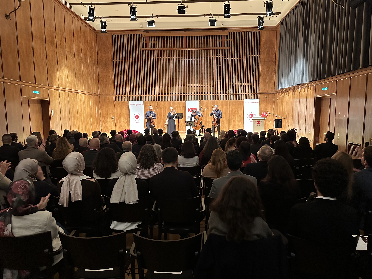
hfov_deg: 69.4
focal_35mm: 25
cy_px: 143
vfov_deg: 54.9
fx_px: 269
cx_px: 187
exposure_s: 1/50
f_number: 1.78
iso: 800
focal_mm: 6.86
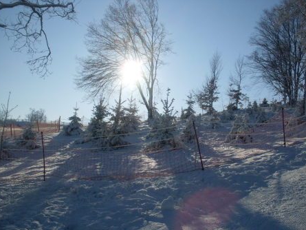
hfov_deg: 45.8
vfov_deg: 35.1
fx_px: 363
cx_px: 157
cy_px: 123
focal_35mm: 41
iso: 80
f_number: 8.4
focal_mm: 6.3
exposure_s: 1/750
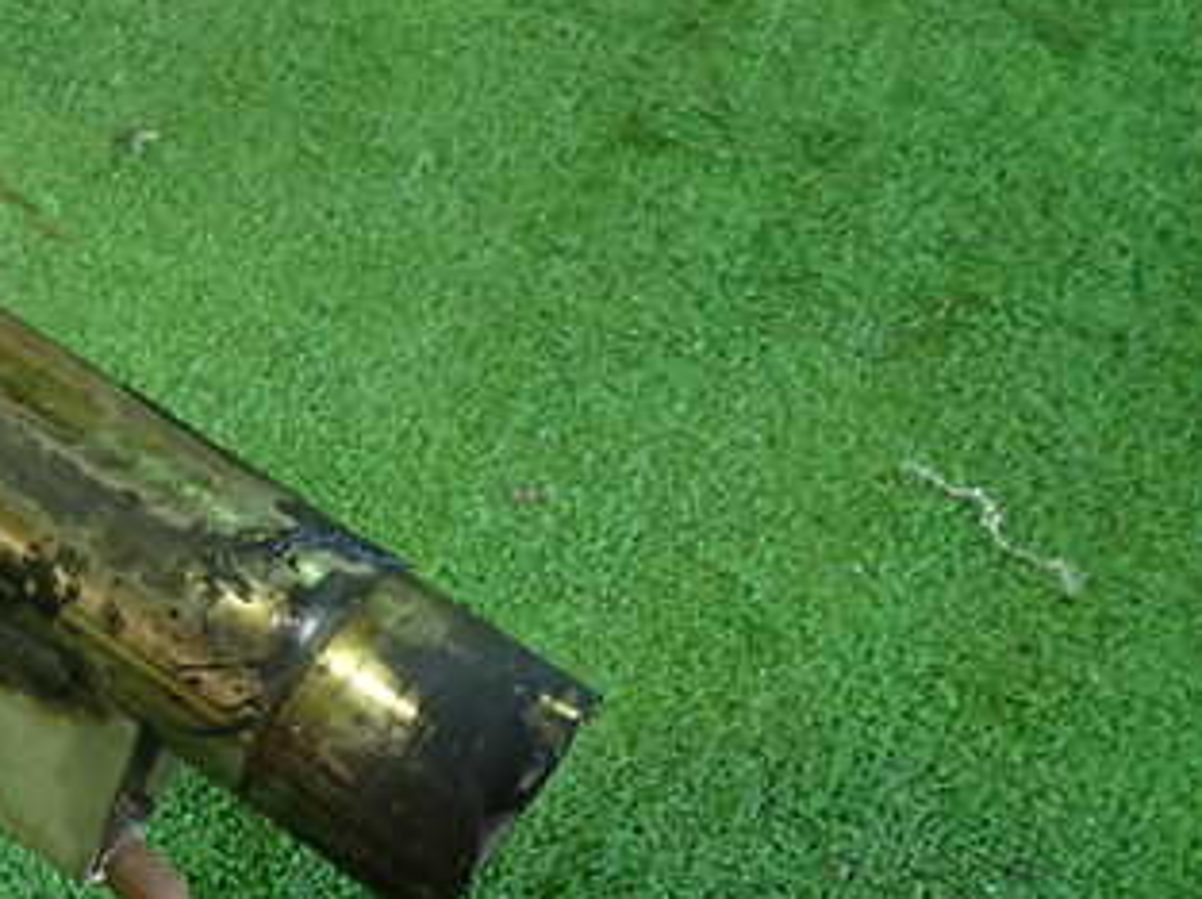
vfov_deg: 29.6
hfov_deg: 36.6
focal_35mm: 48
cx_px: 69
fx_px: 1665
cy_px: 699
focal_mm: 4.5
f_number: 2
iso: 400
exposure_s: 1/30
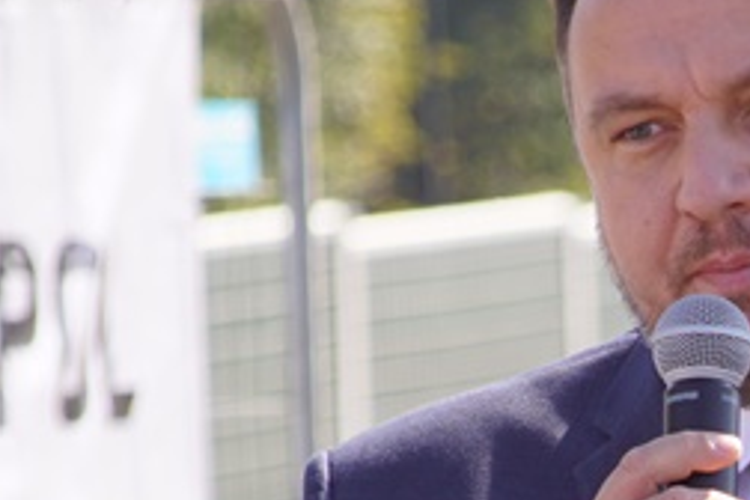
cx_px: 860
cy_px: 716
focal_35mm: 803
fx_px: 16727
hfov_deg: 2.6
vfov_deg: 1.7
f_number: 5.6
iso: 200
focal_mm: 135
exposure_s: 1/250
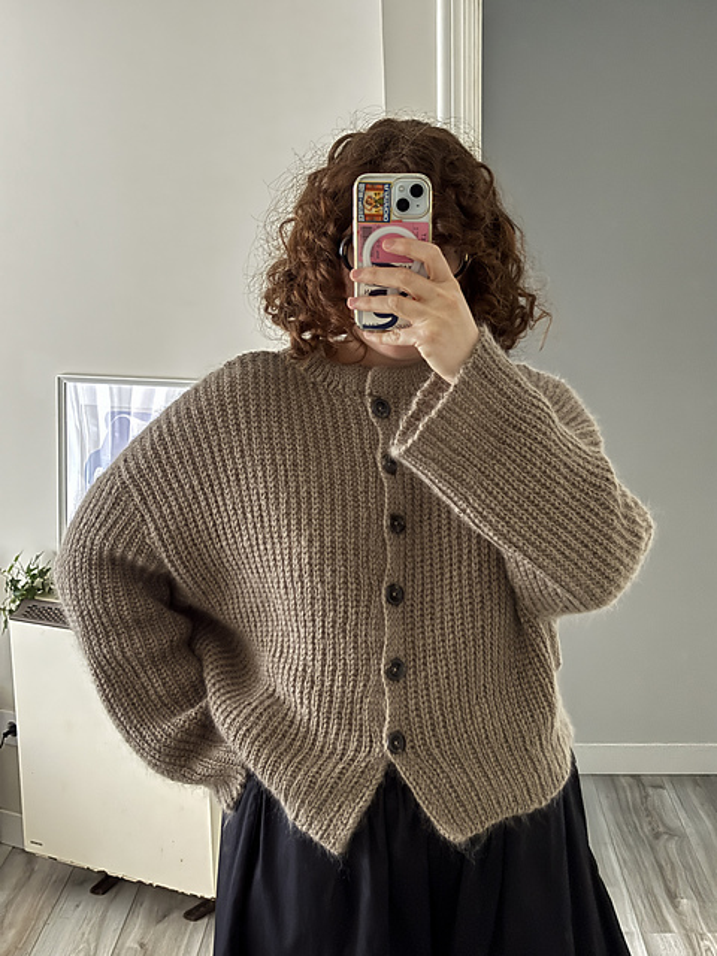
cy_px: 478
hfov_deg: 28.0
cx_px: 358
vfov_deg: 36.8
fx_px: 1436
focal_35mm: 52
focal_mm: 5.96
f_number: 1.6
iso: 1250
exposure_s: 1/15
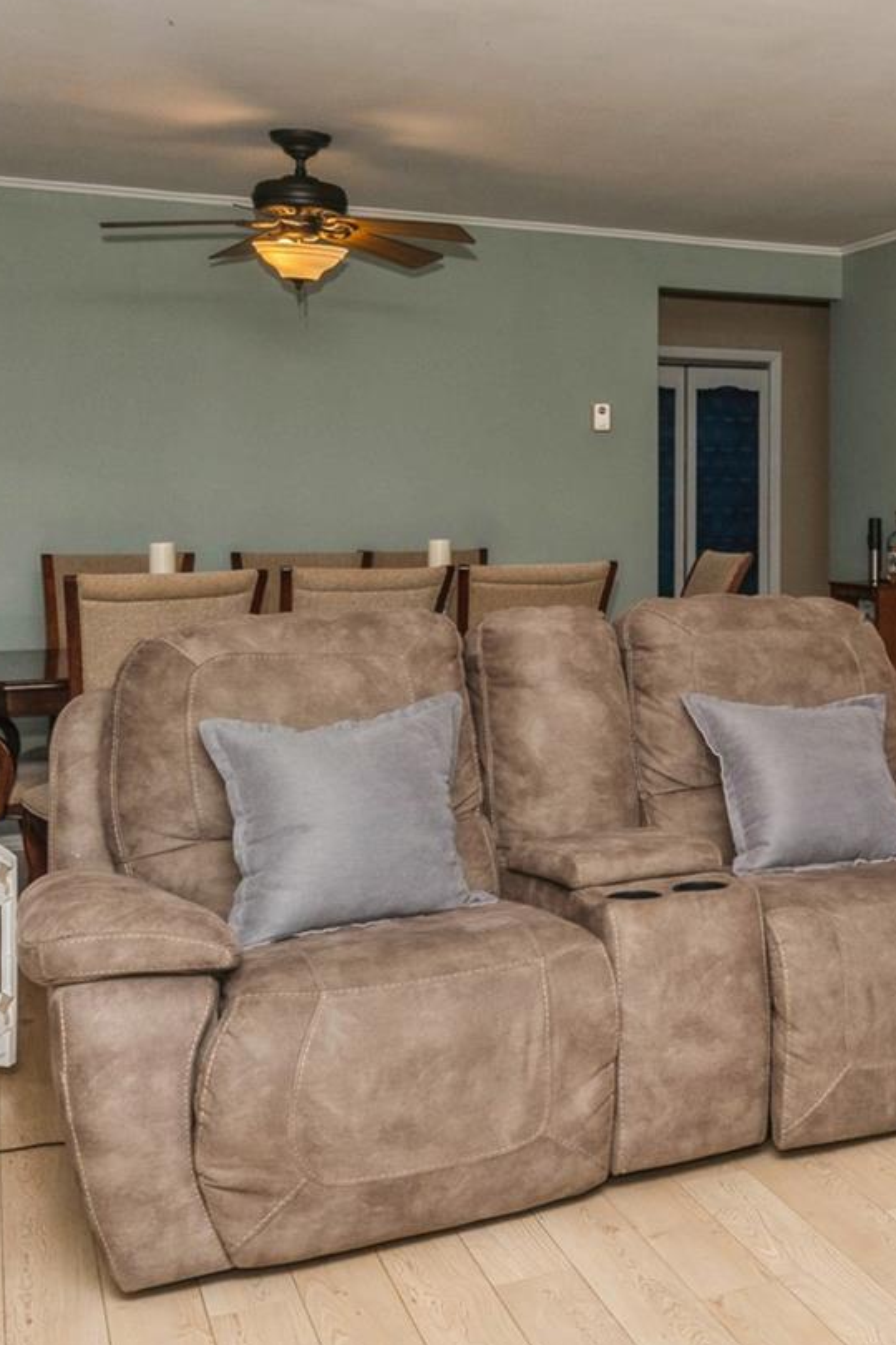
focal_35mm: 43
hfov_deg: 28.6
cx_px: 961
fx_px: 1605
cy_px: 602
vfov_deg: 45.4
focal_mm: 17
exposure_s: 1/160
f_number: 8
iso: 400
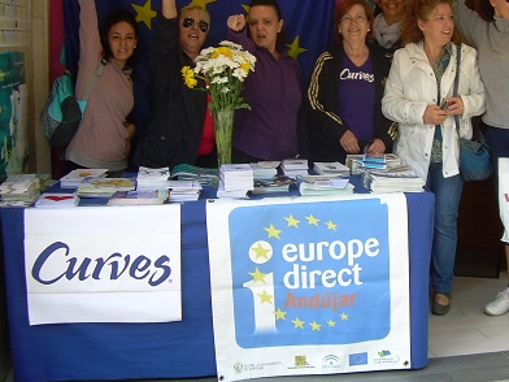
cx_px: 367
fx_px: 809
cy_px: 109
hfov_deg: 34.4
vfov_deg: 26.3
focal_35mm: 55
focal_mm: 6.3
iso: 50
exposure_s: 1/50.4
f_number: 2.8
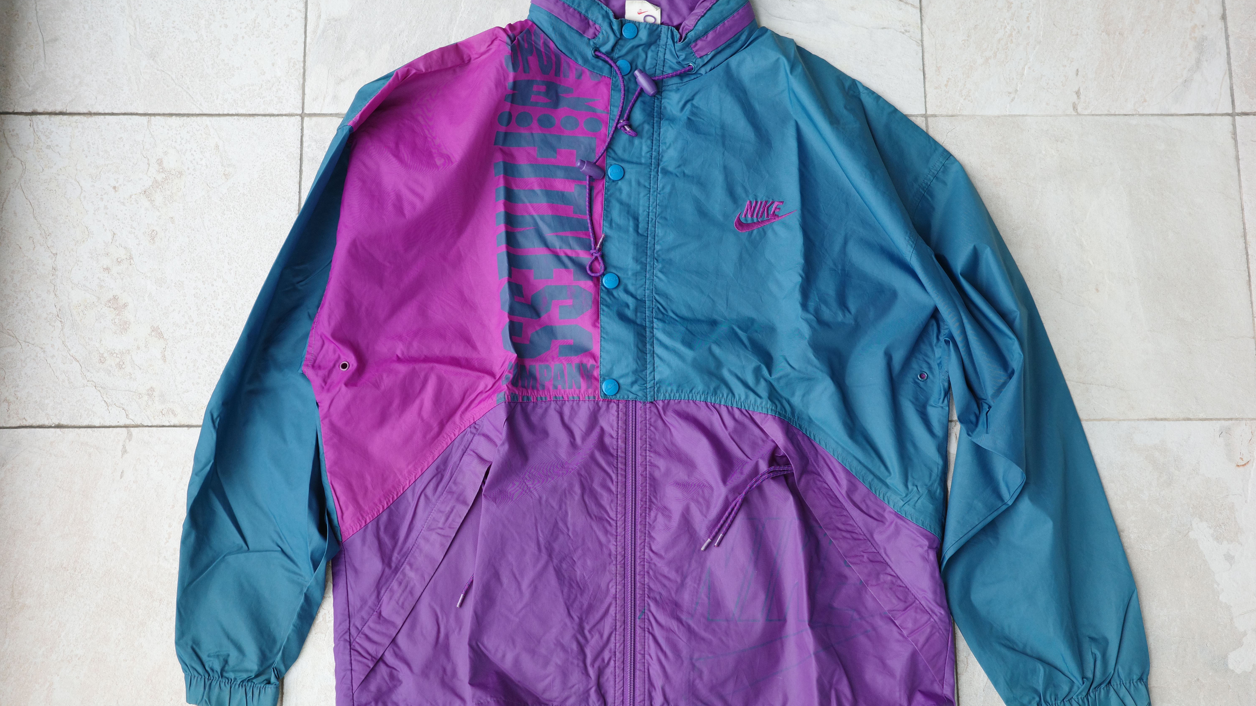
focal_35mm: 42
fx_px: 1399
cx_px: 628
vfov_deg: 28.3
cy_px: 373
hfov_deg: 48.4
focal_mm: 26
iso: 640
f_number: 3.2
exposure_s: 1/320
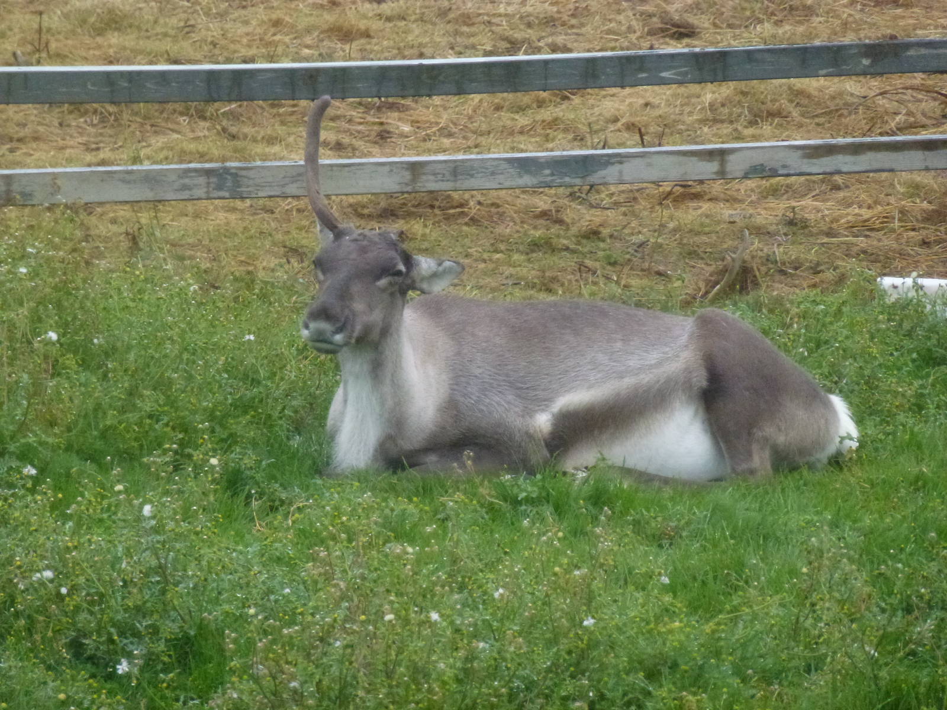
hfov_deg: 7.0
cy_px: 355
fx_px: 7797
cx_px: 474
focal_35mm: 285
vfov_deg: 5.2
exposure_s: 1/100
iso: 800
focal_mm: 51
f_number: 5.7
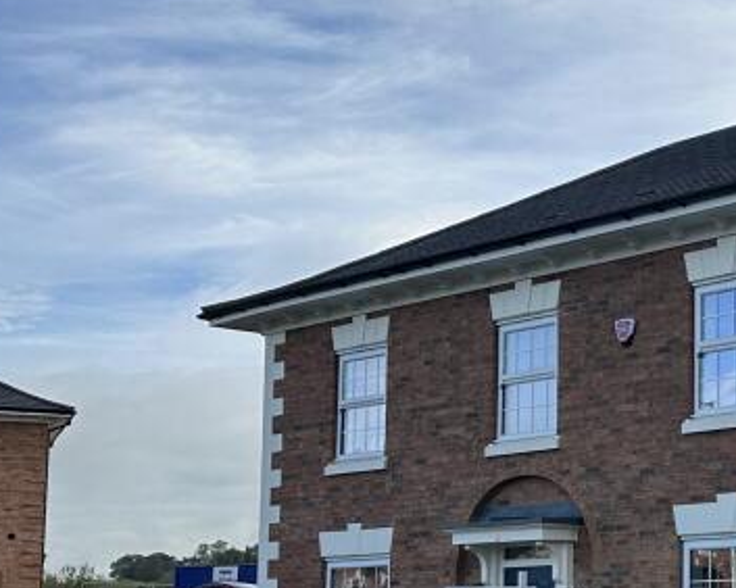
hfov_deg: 25.6
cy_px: 434
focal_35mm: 68
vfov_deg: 22.3
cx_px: 836
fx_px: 1480
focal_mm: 6.86
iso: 80
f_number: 1.78
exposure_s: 1/3472
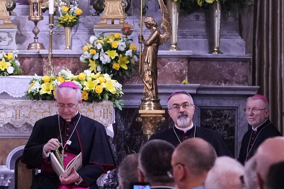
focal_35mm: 469
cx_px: -107
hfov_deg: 4.4
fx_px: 3699
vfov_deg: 2.9
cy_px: -61
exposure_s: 1/200
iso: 3200
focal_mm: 97
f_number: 4
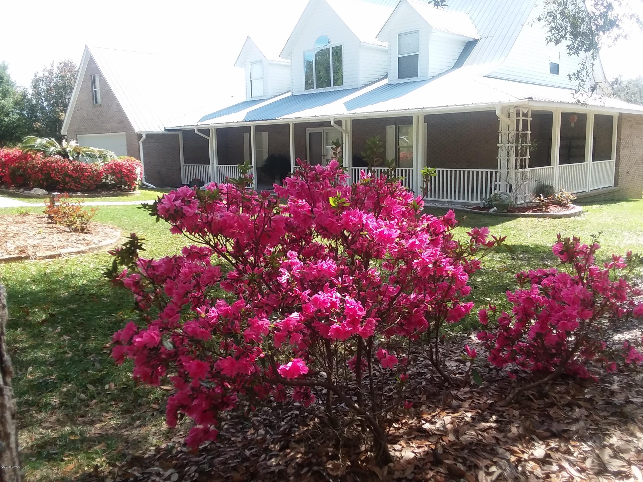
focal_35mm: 29
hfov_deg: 61.7
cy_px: 241
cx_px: 322
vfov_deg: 48.2
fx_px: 539
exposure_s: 1/474
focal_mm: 2.47
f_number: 1.9
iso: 40
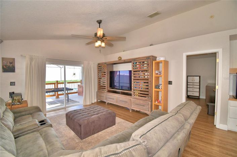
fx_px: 99
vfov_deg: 77.2
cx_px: 118
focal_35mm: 15
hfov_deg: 100.4
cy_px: 78
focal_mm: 10
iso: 100
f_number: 4.5
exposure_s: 1/60
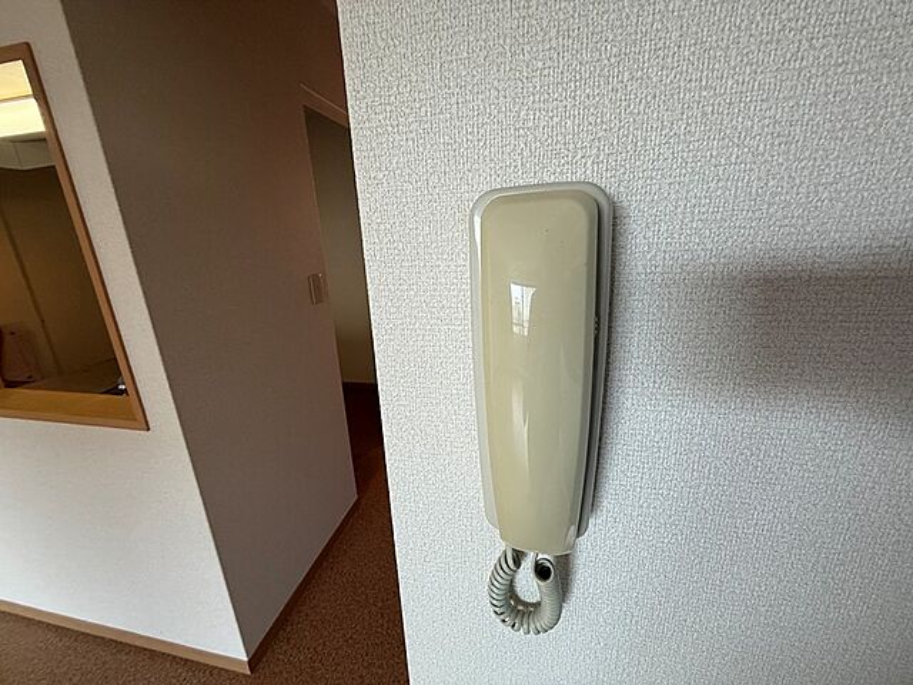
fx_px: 369
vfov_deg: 85.7
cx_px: 456
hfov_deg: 102.1
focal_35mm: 14
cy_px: 342
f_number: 2.2
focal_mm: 2.22
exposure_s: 1/120
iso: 200
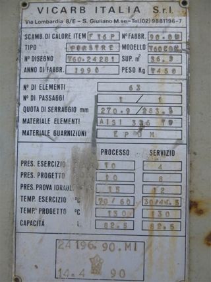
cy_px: 141
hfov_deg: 54.9
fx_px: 203
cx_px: 106
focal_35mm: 25
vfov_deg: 69.4
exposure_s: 1/500
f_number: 3.1
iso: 100
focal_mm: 4.5
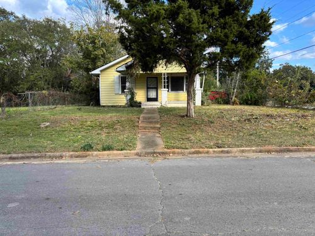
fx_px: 237
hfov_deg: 67.3
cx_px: 158
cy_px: 118
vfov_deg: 53.1
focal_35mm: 26
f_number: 1.6
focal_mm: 5.96
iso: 50
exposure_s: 1/732
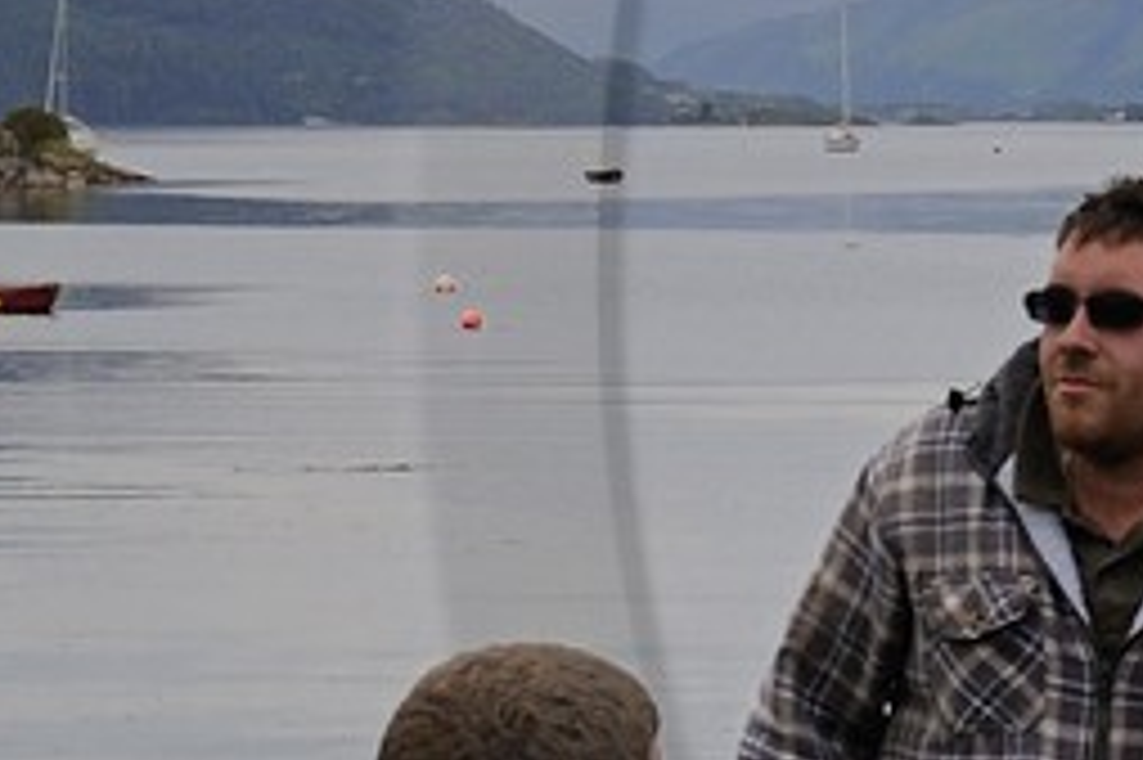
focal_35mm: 214
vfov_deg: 6.4
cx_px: 2250
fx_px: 6790
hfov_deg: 9.1
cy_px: 283
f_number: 9
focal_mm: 34
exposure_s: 1/160
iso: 400
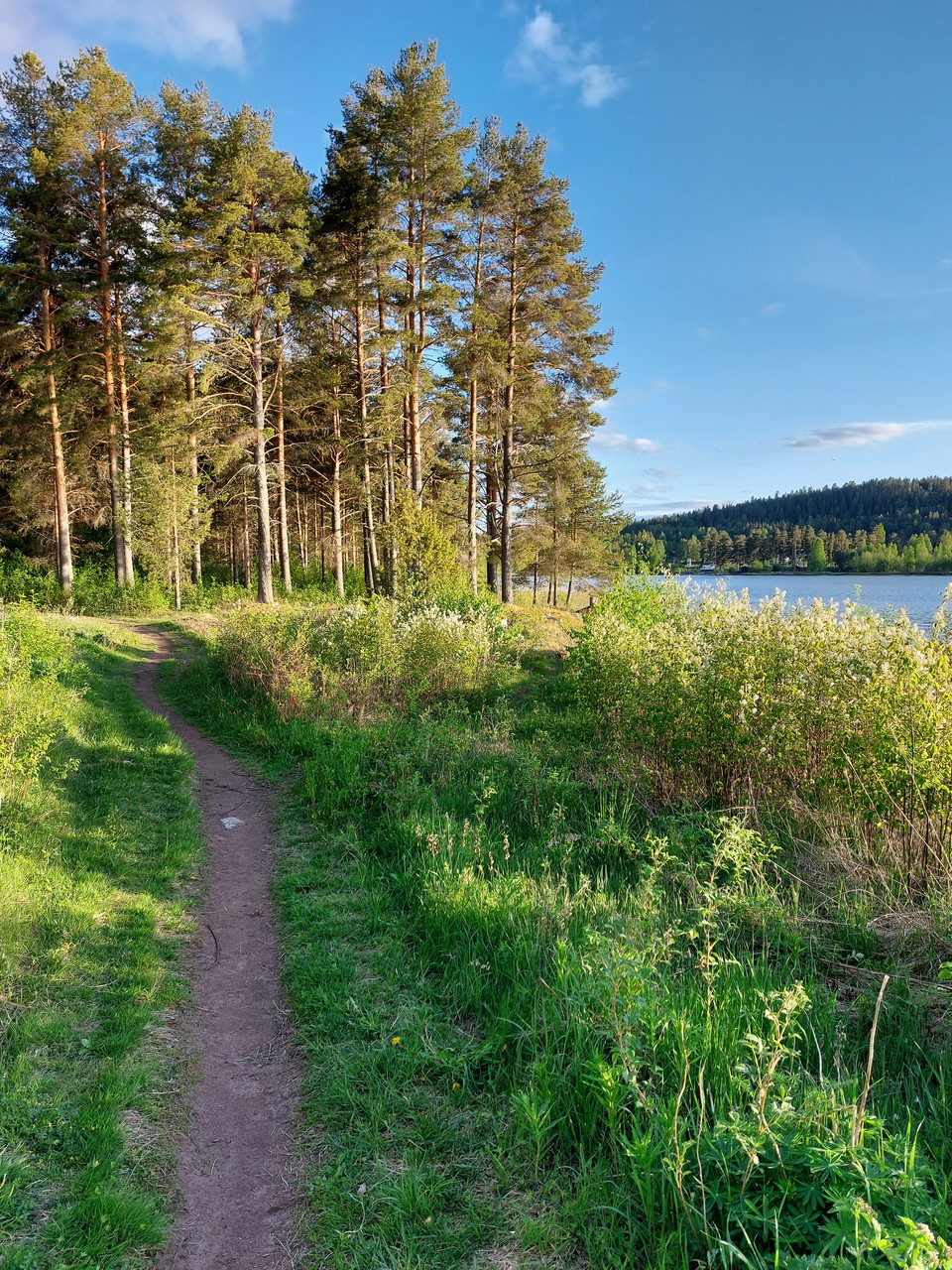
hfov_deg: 56.8
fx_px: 880
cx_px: 476
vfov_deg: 71.6
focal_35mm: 24
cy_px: 635
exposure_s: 1/204
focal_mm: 5.23
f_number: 1.8
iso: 25
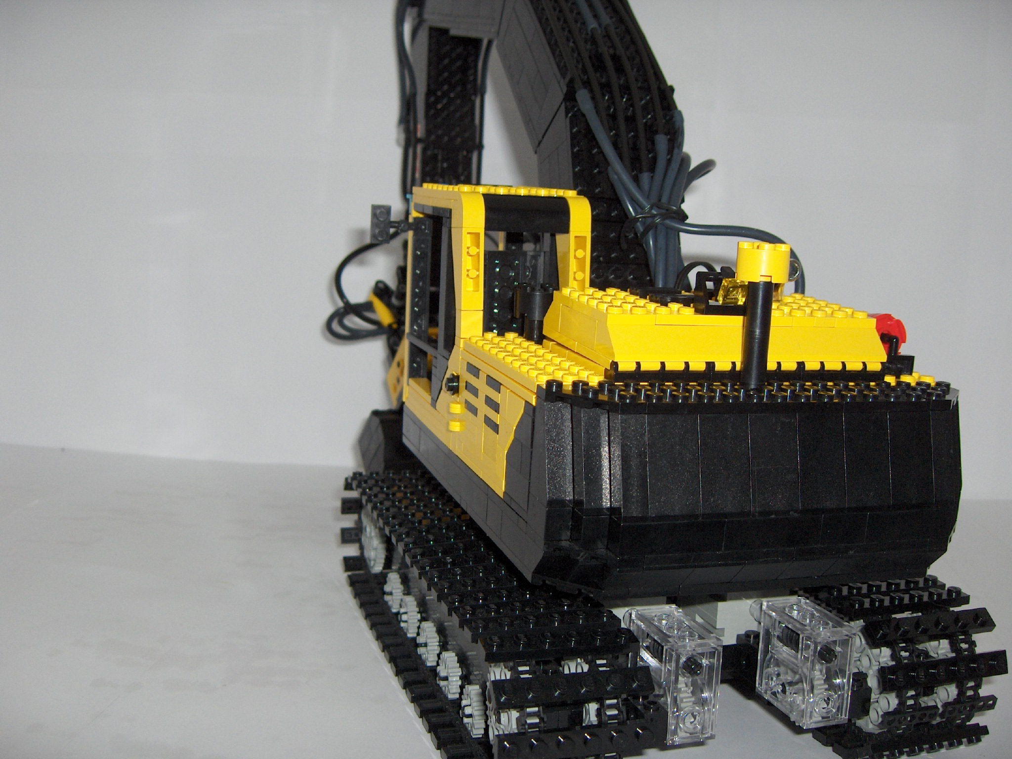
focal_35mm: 39
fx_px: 1140
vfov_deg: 36.8
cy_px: 380
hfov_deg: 47.9
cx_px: 506
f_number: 2.8
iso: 100
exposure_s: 1/60
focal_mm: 8
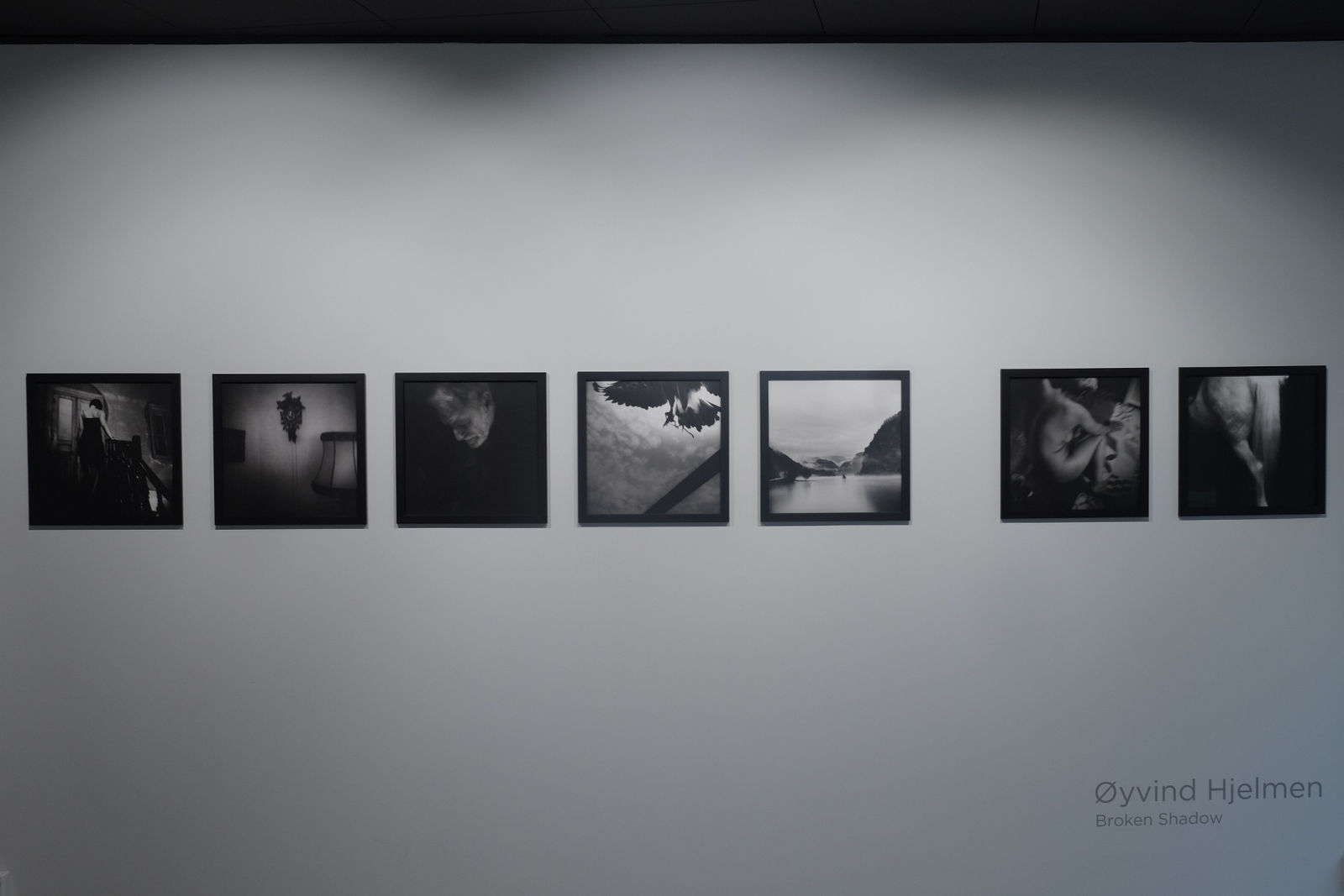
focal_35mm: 42
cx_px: 672
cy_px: 448
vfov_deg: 31.9
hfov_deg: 46.4
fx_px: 1568
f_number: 7.1
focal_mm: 27.7
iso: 640
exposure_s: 1/60
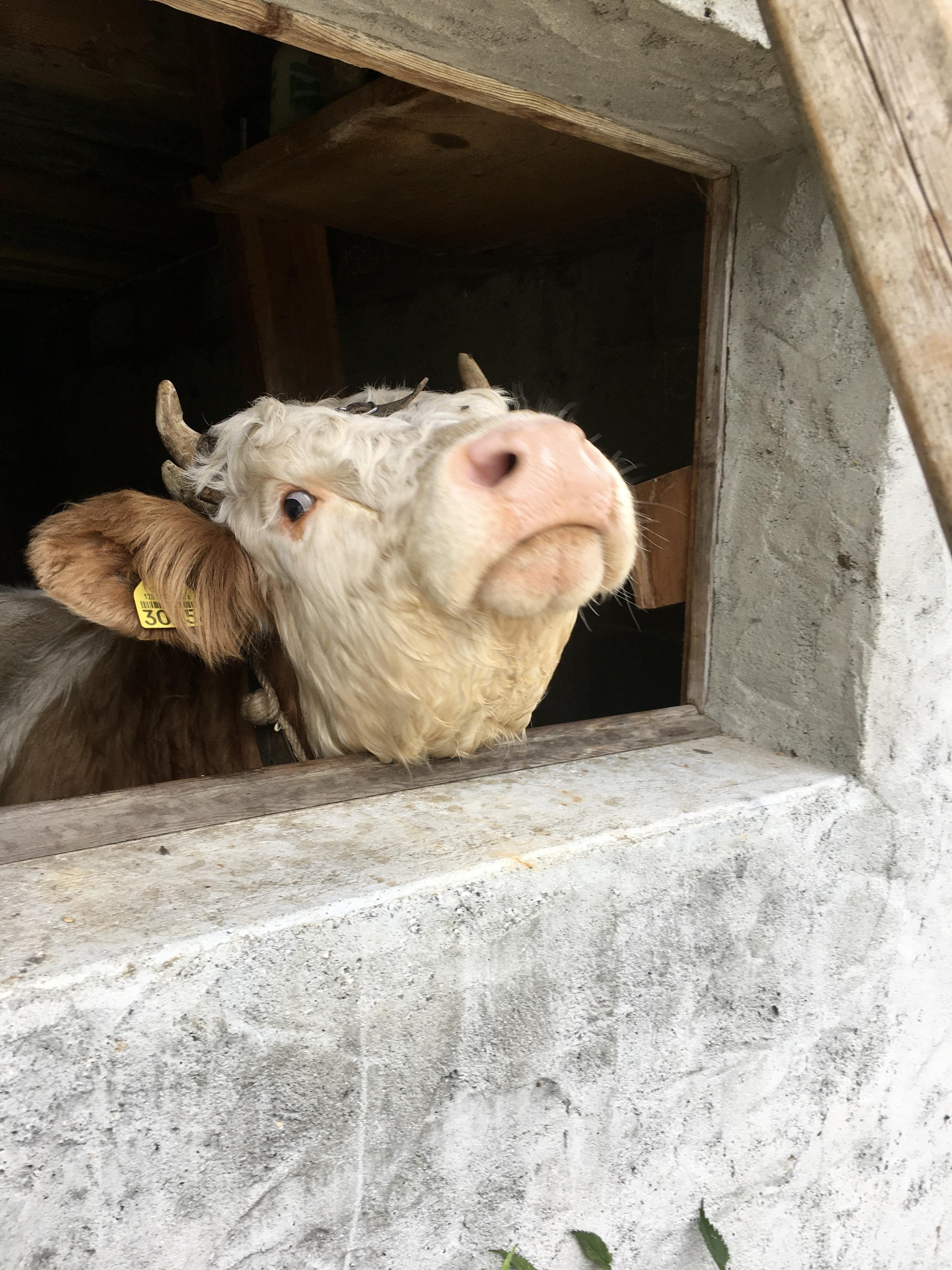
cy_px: 635
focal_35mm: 29
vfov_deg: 61.7
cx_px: 476
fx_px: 1063
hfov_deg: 48.2
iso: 25
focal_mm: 4.15
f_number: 2.2
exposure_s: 1/100
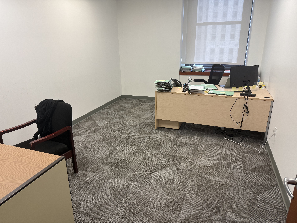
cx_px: 148
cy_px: 112
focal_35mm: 24
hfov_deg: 71.6
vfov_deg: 56.8
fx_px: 206
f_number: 1.78
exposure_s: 1/120
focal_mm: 6.76
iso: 125
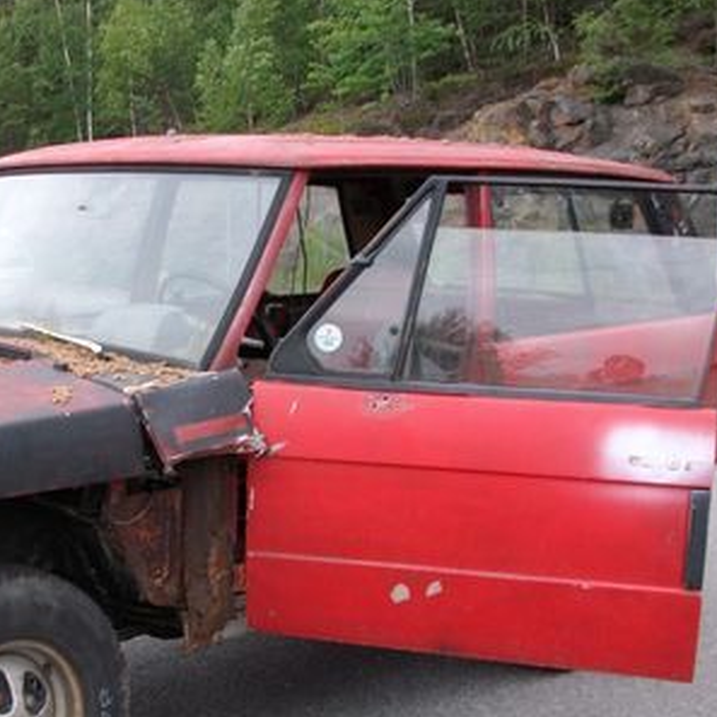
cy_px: 451
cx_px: 169
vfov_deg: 28.1
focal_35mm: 61
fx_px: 1429
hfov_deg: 27.7
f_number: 2.9
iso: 80
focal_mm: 5.7
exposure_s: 1/131
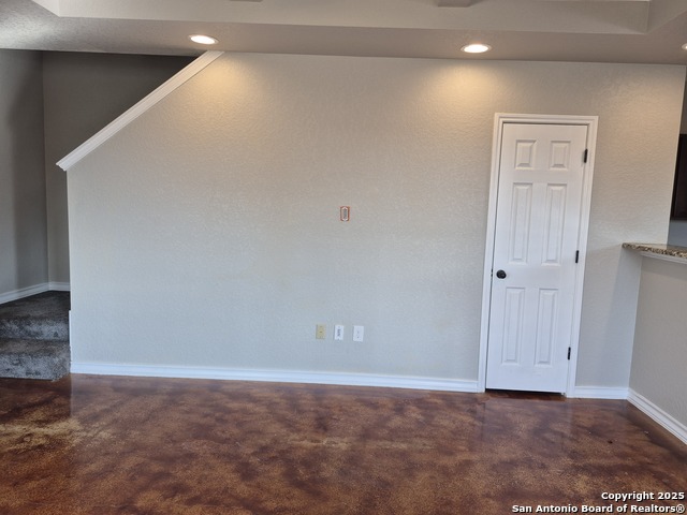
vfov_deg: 58.9
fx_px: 456
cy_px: 258
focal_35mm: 23
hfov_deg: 73.9
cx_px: 344
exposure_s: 1/120
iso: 80
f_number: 1.8
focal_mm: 5.4
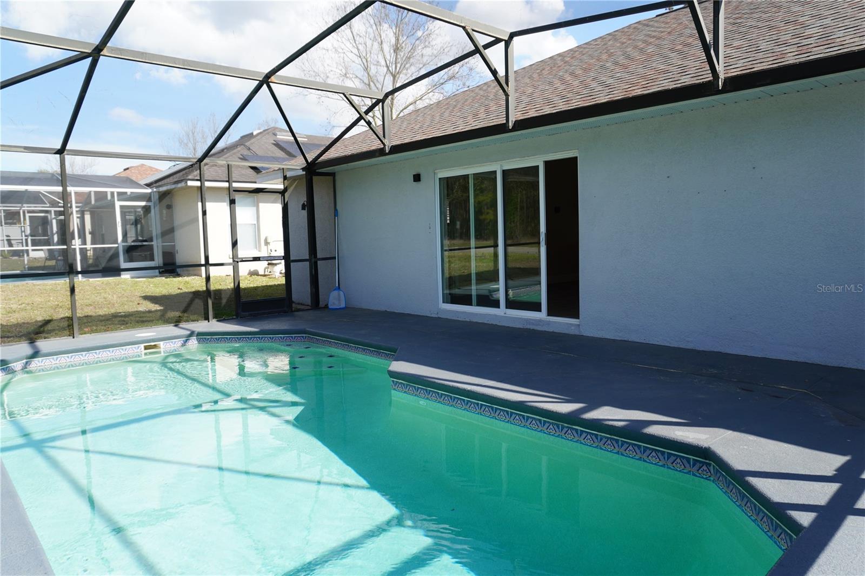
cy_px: 288
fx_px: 577
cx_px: 432
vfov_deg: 53.1
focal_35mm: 24
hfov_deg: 73.8
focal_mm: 16
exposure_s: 1/200
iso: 100
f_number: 5
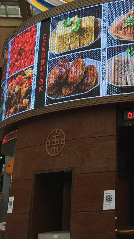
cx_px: 163
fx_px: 392
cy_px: 32
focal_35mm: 62
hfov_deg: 18.4
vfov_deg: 32.4
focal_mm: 4.15
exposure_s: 1/223
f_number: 2.2
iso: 25
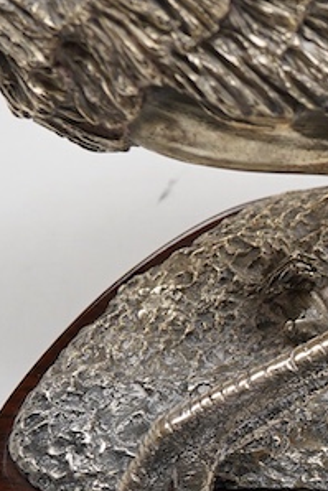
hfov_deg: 9.6
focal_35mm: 136
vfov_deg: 15.0
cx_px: 593
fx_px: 1856
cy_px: 412
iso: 800
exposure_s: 1/125
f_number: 9
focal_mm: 30
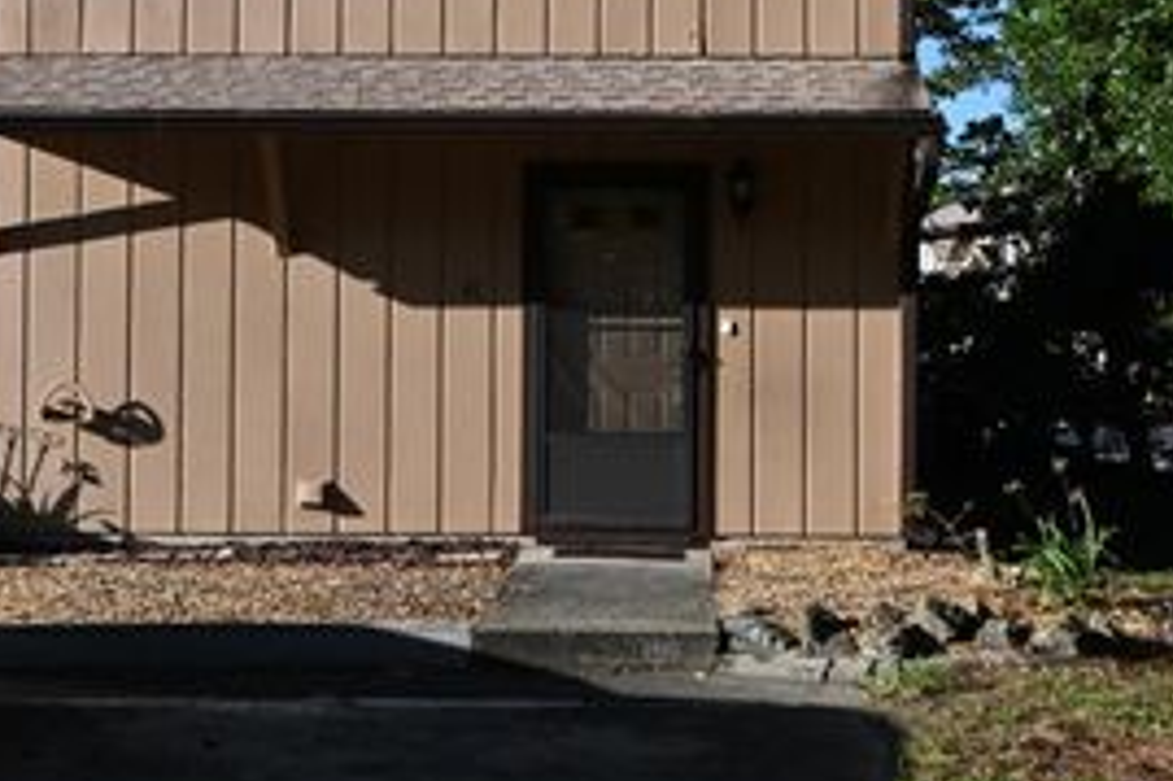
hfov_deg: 30.0
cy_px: 247
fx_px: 2182
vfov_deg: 20.2
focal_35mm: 67
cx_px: 693
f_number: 7.1
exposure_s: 1/200
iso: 100
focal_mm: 24
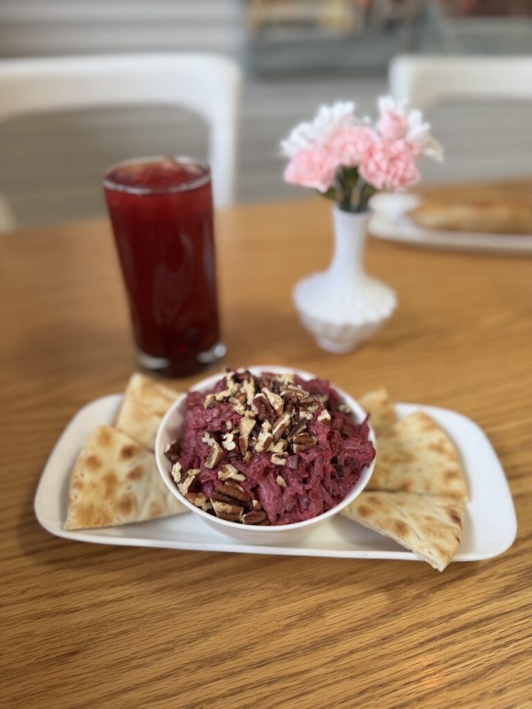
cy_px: 354
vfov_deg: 71.6
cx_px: 266
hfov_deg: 56.8
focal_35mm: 24
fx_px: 492
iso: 125
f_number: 1.78
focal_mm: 6.76
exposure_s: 1/120
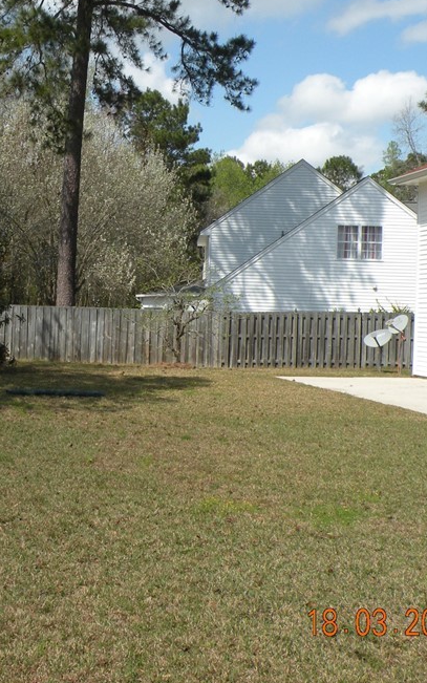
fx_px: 838
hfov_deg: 28.1
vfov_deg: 44.3
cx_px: 99
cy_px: 303
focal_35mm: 45
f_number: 6.3
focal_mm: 4.7
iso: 64
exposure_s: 1/243
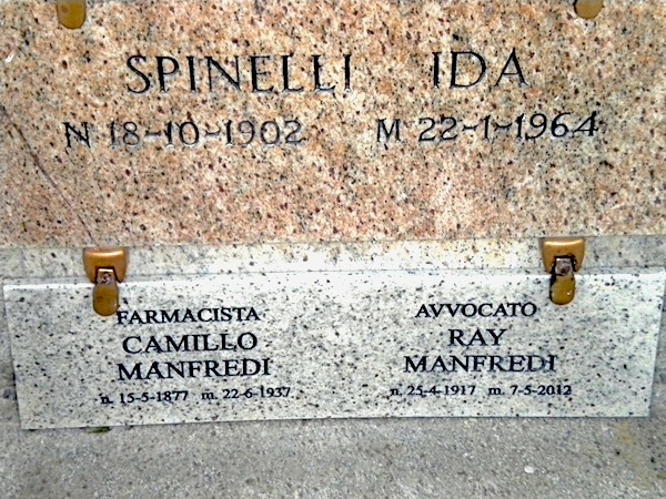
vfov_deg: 18.7
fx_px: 1520
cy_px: 250
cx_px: 333
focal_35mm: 79
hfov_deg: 24.7
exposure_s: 1/60
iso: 400
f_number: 5.1
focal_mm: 14.3
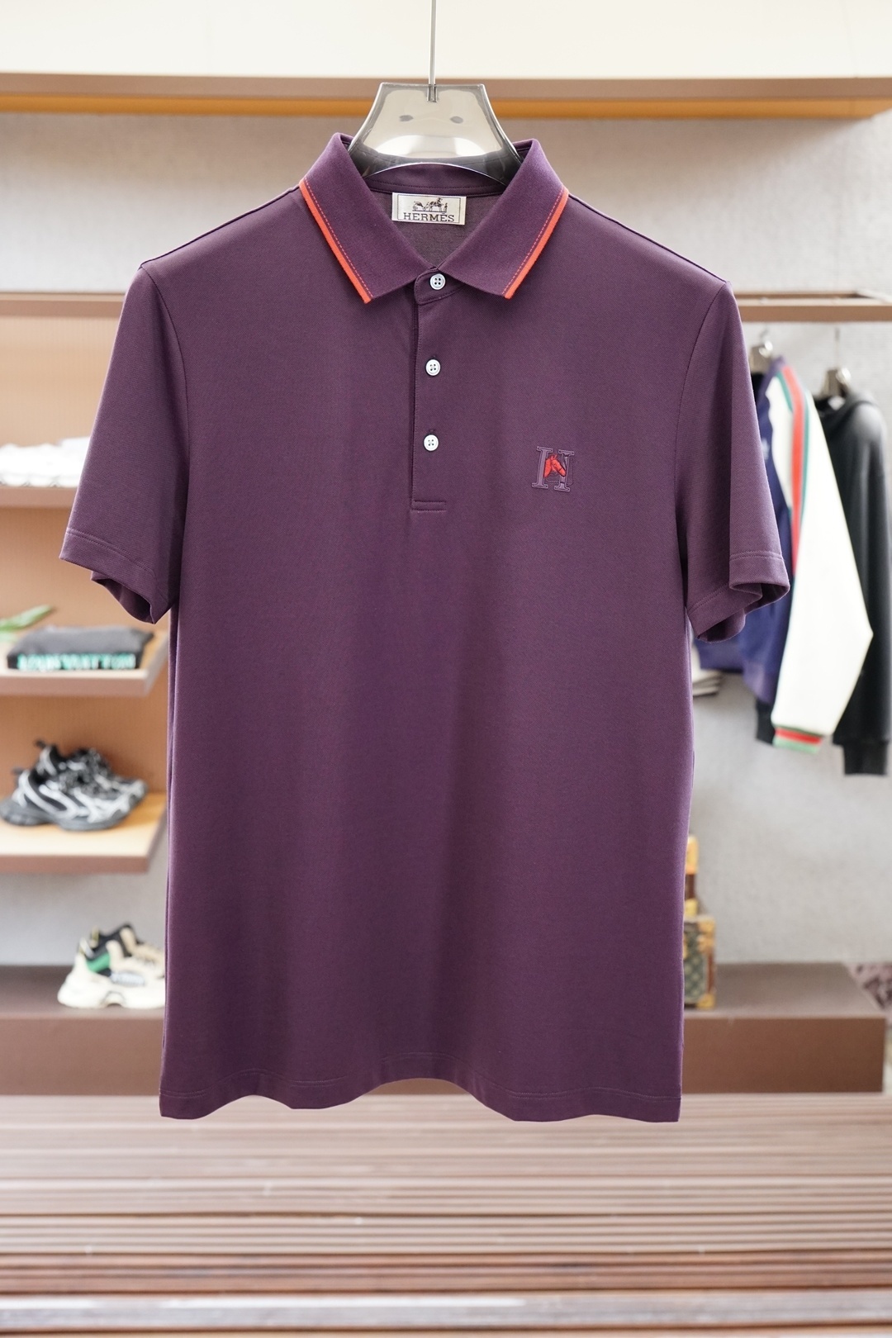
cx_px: 446
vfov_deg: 46.4
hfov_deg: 31.9
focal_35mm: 42
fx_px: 1561
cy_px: 669
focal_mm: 28
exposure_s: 1/250
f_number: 4
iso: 1000
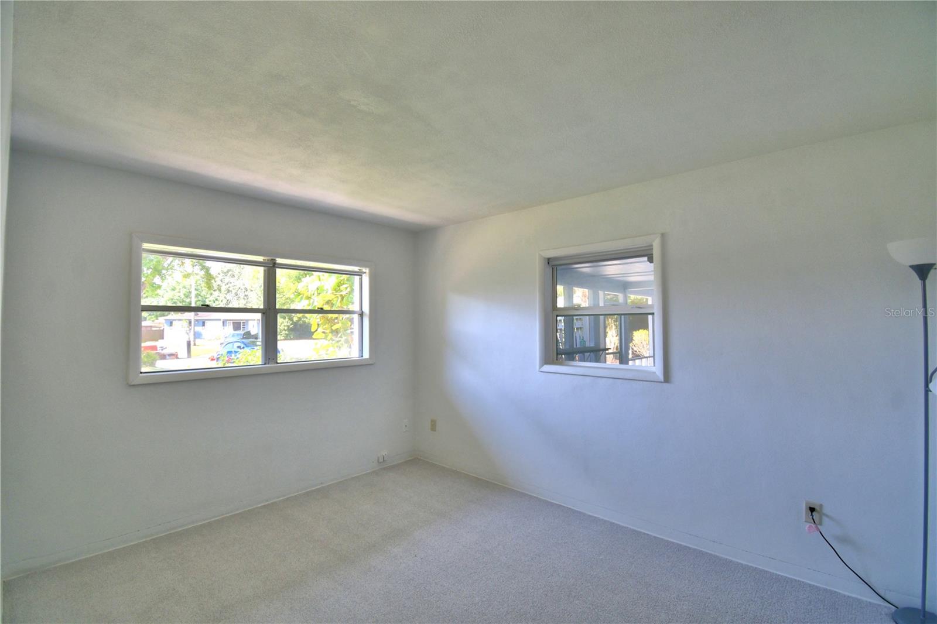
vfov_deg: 77.3
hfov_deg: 100.4
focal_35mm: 15
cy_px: 312
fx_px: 390
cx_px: 468
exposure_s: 1/125
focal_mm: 10
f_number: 4.5
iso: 220
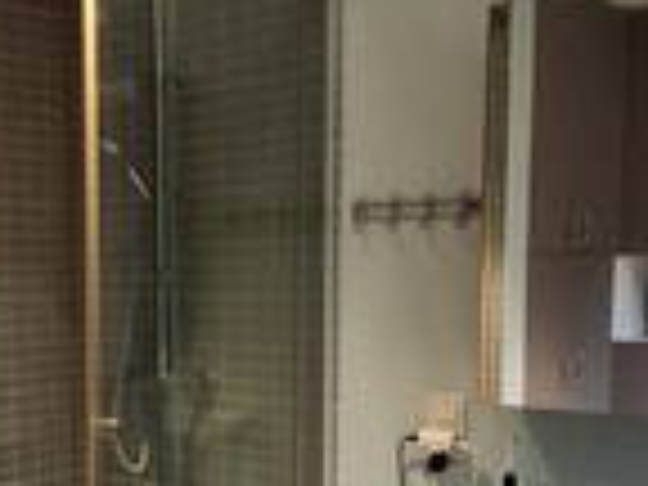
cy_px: 410
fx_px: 749
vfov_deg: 34.5
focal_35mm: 40
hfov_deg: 43.8
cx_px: 99
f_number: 2.2
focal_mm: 1.64
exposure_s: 1/40
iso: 200
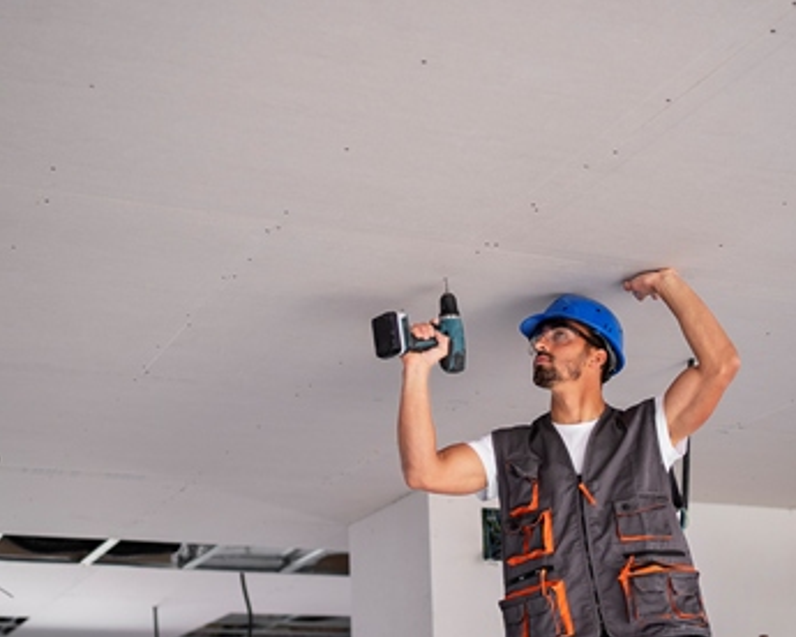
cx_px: 441
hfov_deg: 30.9
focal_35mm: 61
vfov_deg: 24.7
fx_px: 1437
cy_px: 479
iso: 320
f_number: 2
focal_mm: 35
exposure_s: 1/1000
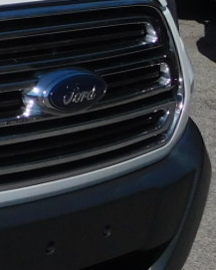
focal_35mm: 144
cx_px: -348
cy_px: 26
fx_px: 1150
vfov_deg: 13.3
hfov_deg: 9.3
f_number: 6.8
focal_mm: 4.5
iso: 125
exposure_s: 1/1250
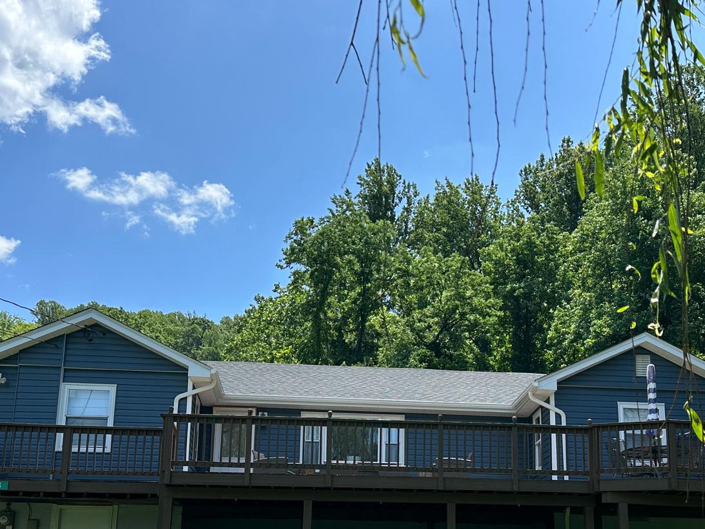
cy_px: 407
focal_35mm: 45
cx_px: 403
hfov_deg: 42.0
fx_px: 916
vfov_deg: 31.5
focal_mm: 6.86
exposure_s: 1/2967
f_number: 1.78
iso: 80
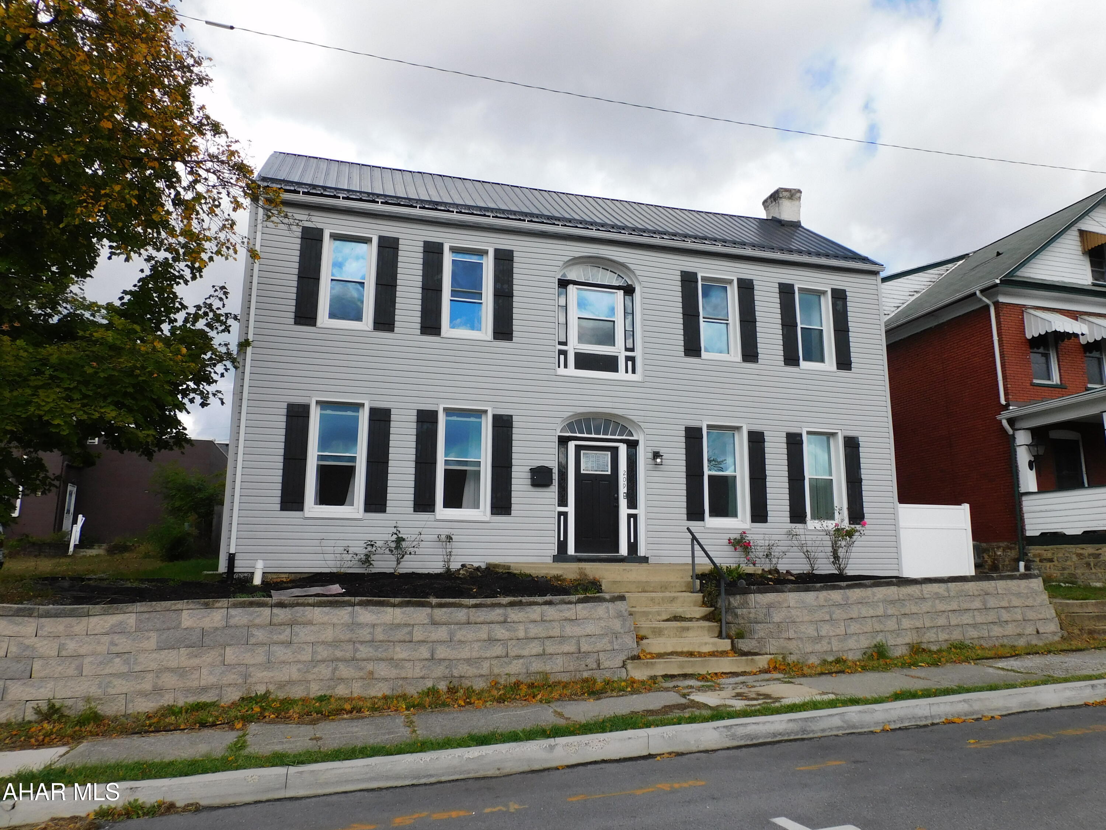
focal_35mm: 24
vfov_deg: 56.8
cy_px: 415
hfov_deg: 71.6
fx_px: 767
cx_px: 553
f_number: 3.3
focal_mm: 4.3
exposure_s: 1/1000
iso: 125
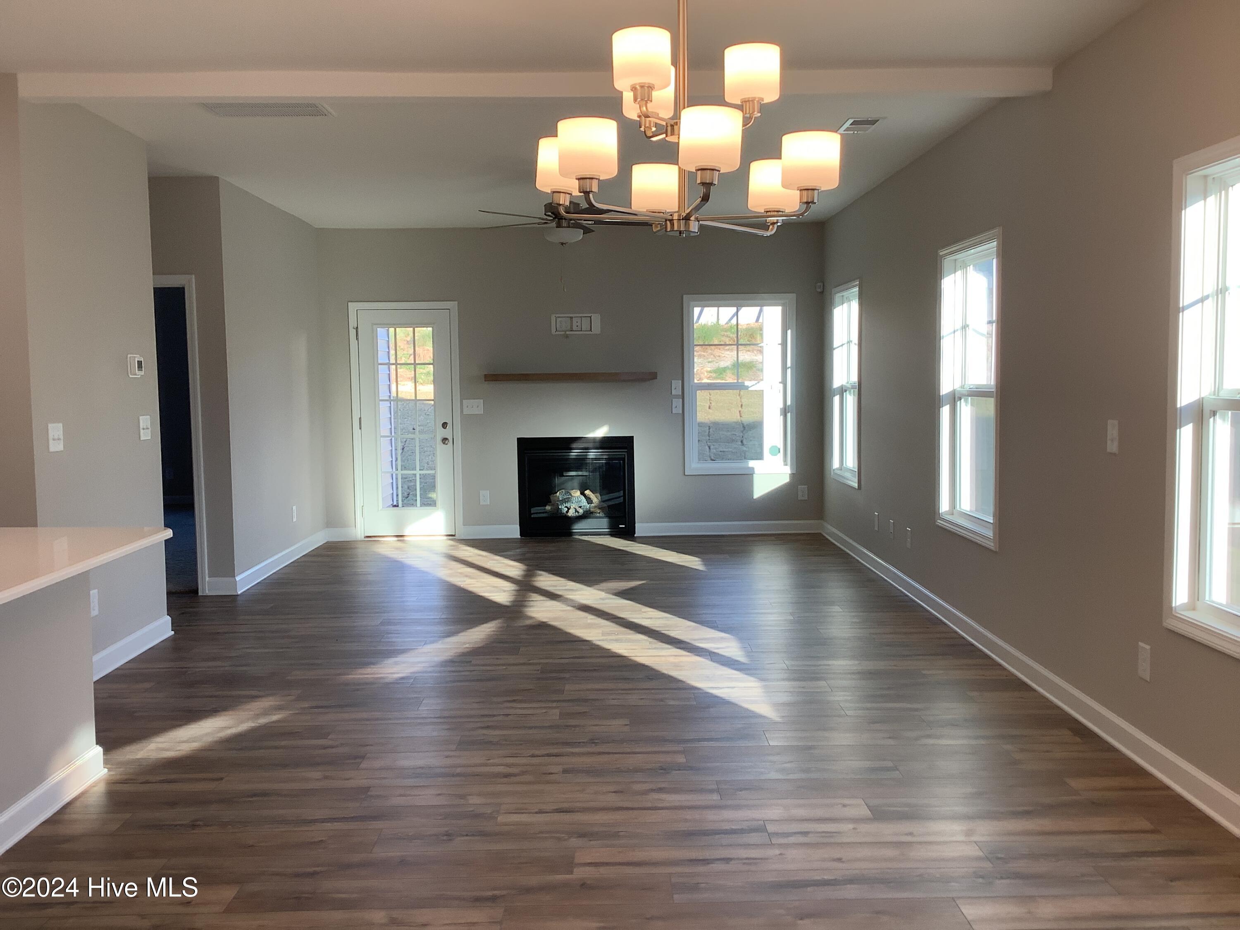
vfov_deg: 45.4
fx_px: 1110
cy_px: 465
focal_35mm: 31
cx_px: 620
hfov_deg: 58.4
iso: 64
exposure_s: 1/120
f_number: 2.4
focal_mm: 3.3
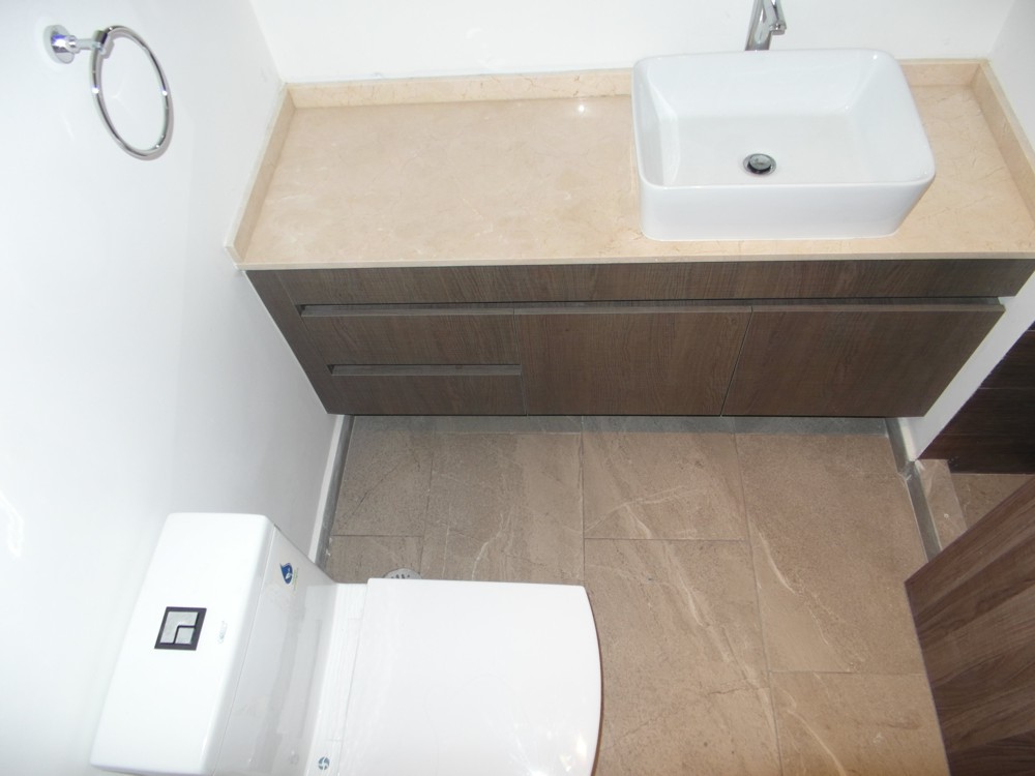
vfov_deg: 58.9
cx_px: 518
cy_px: 388
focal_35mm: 23
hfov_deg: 73.9
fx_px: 688
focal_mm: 4.1
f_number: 2.8
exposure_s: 1/45
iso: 100
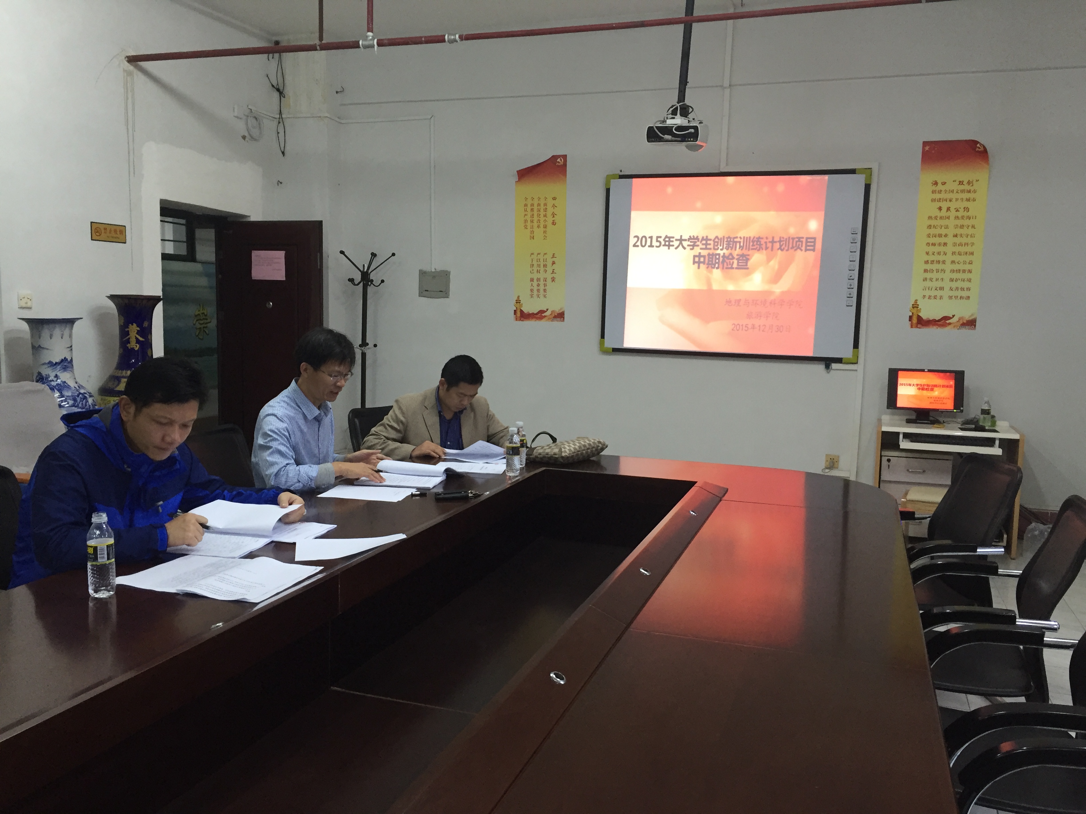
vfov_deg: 48.2
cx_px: 543
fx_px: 910
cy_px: 407
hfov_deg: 61.7
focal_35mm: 29
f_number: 2.2
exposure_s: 1/33
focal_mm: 4.15
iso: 160
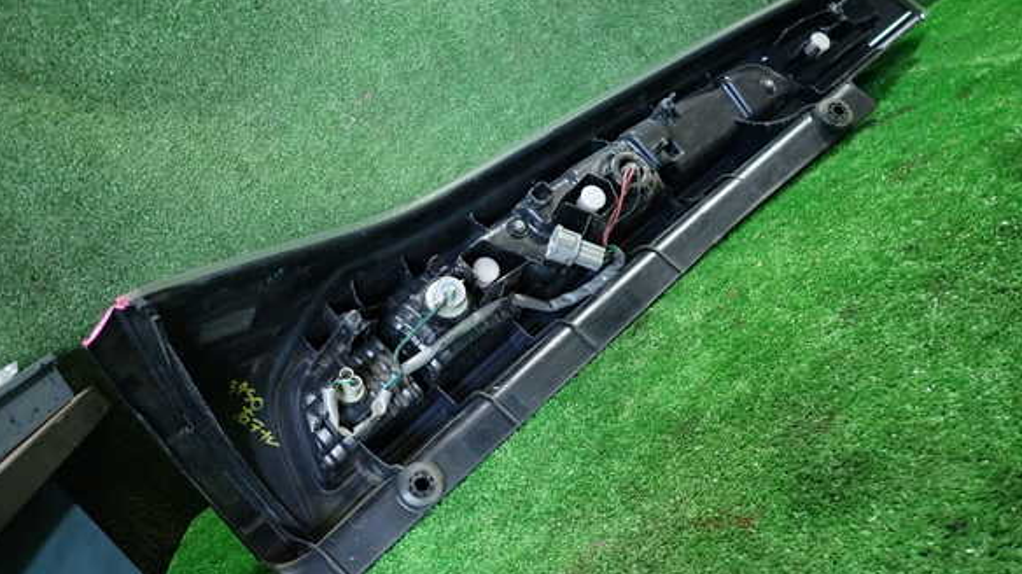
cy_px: 296
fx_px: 759
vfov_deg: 41.4
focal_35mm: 28
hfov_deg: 67.9
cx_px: 514
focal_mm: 4.5
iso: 250
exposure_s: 1/30
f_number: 2
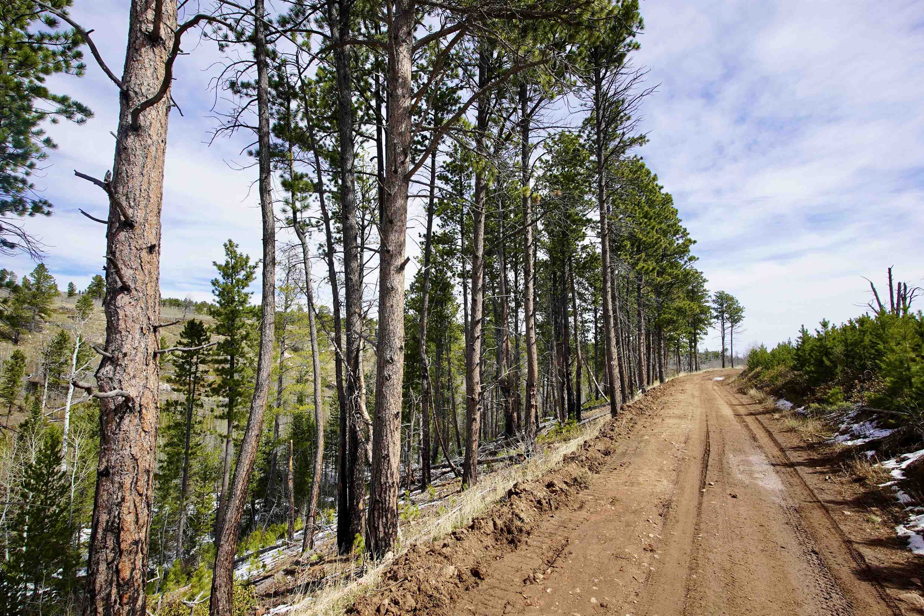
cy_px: 308
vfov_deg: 73.7
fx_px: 411
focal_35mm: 16
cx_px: 462
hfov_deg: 96.7
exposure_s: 1/125
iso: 100
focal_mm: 11
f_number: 9
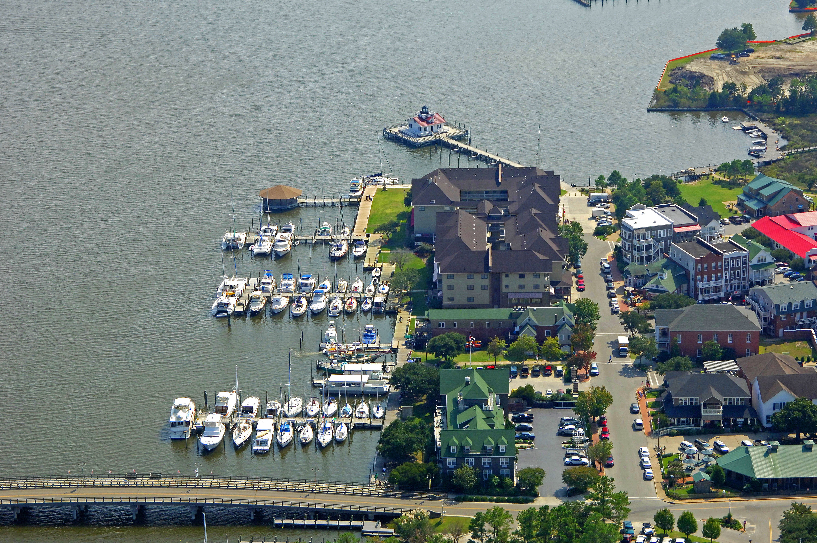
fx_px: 1972
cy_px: 272
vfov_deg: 15.7
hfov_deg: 23.4
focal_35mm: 87
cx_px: 408
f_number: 8
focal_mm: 58
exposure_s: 1/1000
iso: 400
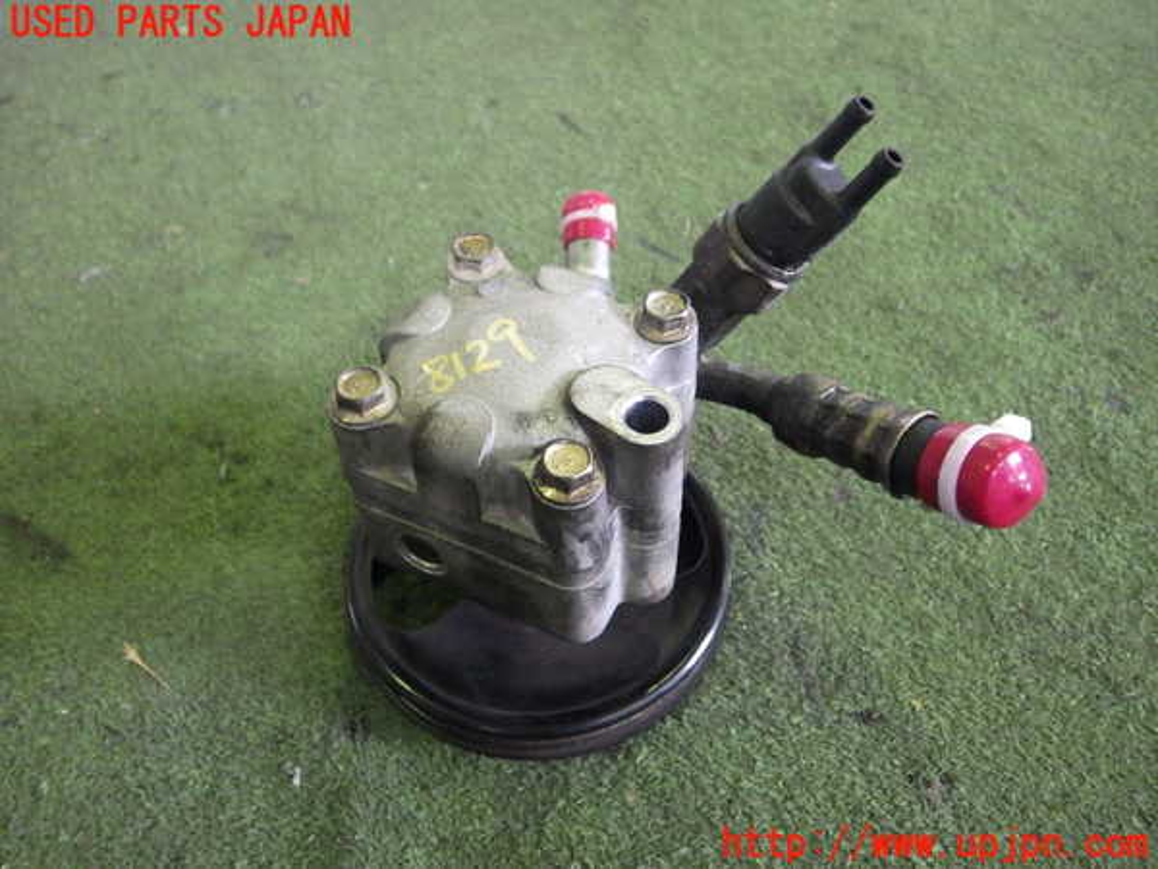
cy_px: 434
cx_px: 579
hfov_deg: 58.4
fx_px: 1037
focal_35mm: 31
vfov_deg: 45.4
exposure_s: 1/50
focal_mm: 5.5
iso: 1000
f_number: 2.3
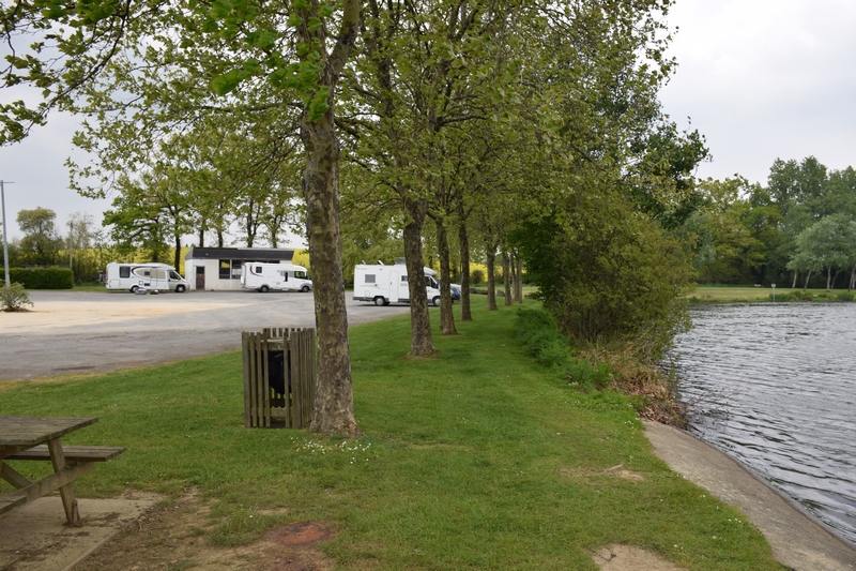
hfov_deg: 67.4
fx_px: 642
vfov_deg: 47.9
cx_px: 428
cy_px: 286
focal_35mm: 27
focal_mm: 18
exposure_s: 1/200
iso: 100
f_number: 7.1
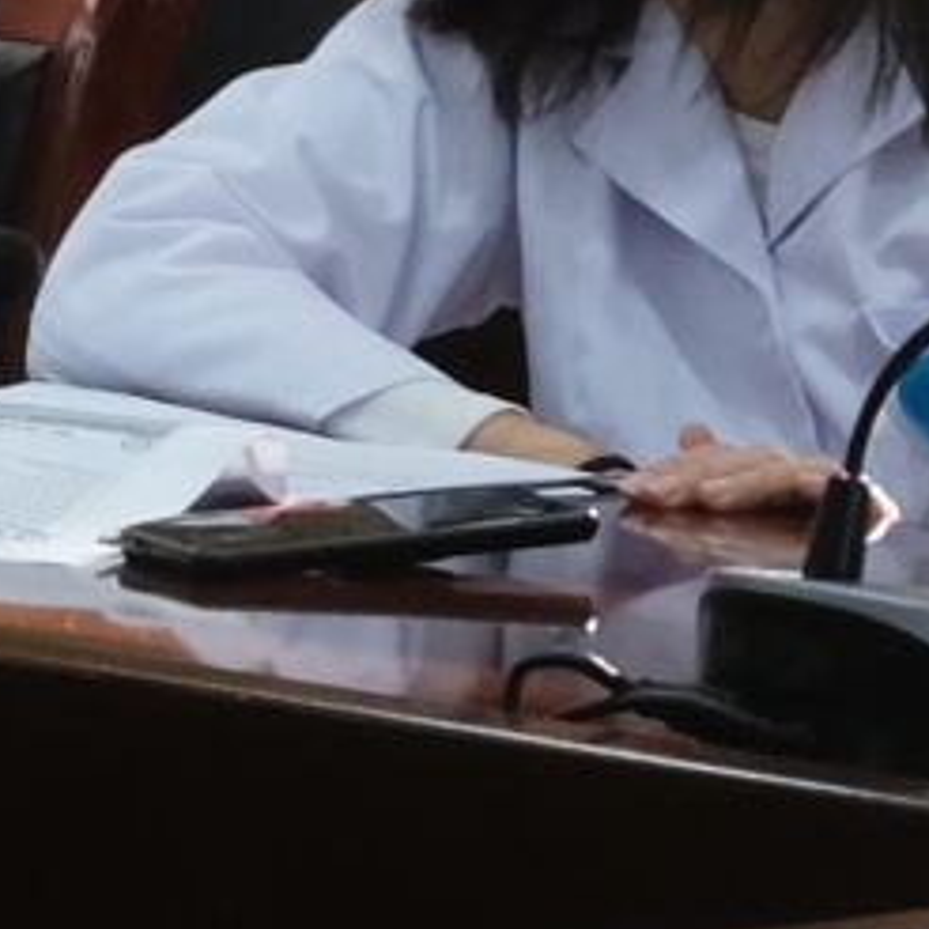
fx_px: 15607
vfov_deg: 3.4
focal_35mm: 514
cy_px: 557
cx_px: -1813
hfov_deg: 3.3
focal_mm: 38.5
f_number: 5.2
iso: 1250
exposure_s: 1/60
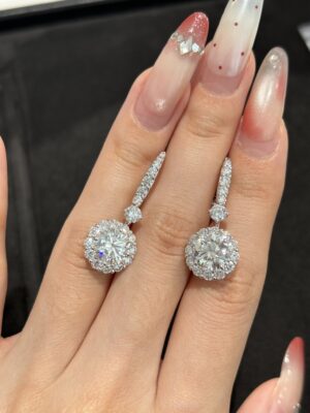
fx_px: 621
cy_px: 206
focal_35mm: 52
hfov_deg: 28.0
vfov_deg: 36.8
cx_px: 155
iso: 25
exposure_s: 1/100
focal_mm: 5.96
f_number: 1.6
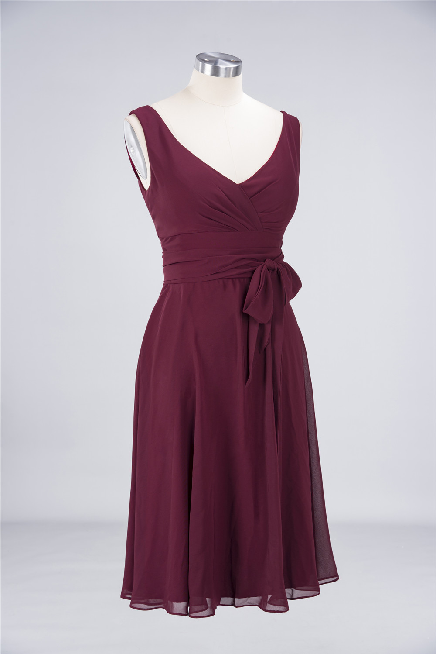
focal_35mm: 70
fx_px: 1270
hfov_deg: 19.5
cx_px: 218
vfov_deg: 28.8
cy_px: 327
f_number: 10
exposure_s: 1/100
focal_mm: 70
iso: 100
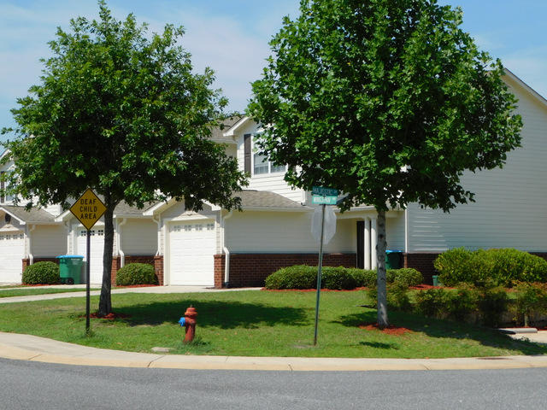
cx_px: 274
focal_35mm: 71
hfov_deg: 27.4
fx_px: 1122
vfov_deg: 20.7
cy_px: 205
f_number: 4.3
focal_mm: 12.6
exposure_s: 1/1000
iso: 125
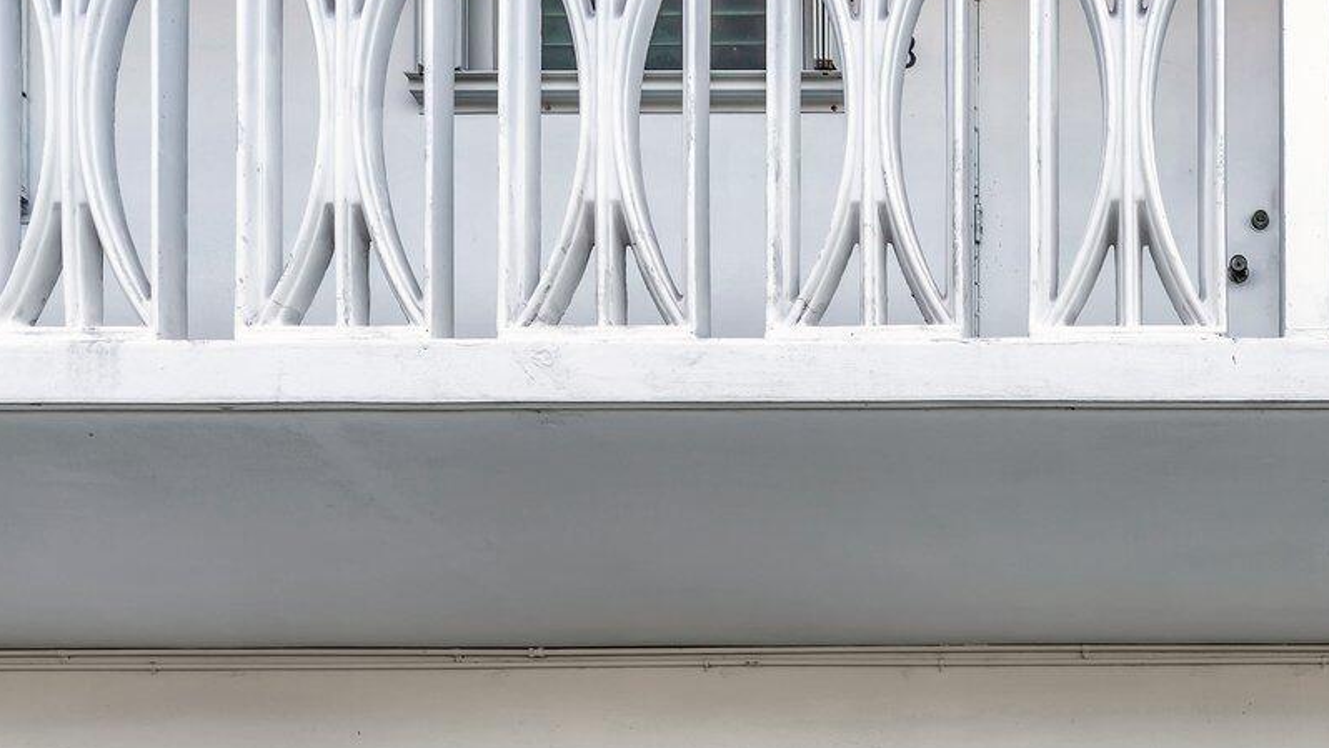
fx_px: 1515
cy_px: 1123
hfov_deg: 43.4
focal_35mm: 43
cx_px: 1189
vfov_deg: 22.6
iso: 100
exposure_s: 1/250
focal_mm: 16
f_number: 5.6
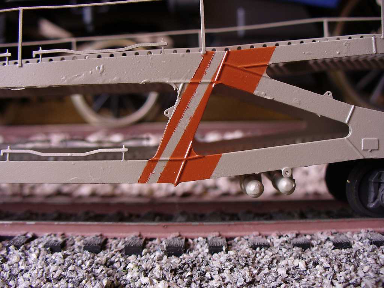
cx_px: 192
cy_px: 144
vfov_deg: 38.7
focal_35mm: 37
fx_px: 410
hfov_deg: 50.1
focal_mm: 6.1
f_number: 2.8
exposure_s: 1/40
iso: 100
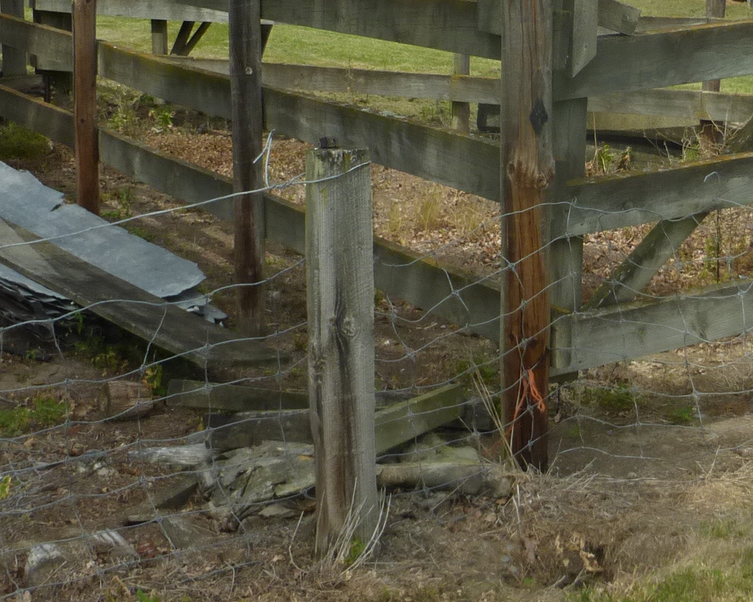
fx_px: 1605
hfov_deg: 26.2
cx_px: 531
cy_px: 149
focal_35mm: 72
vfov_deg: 21.1
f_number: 3.3
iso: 100
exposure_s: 1/1000
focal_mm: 4.3
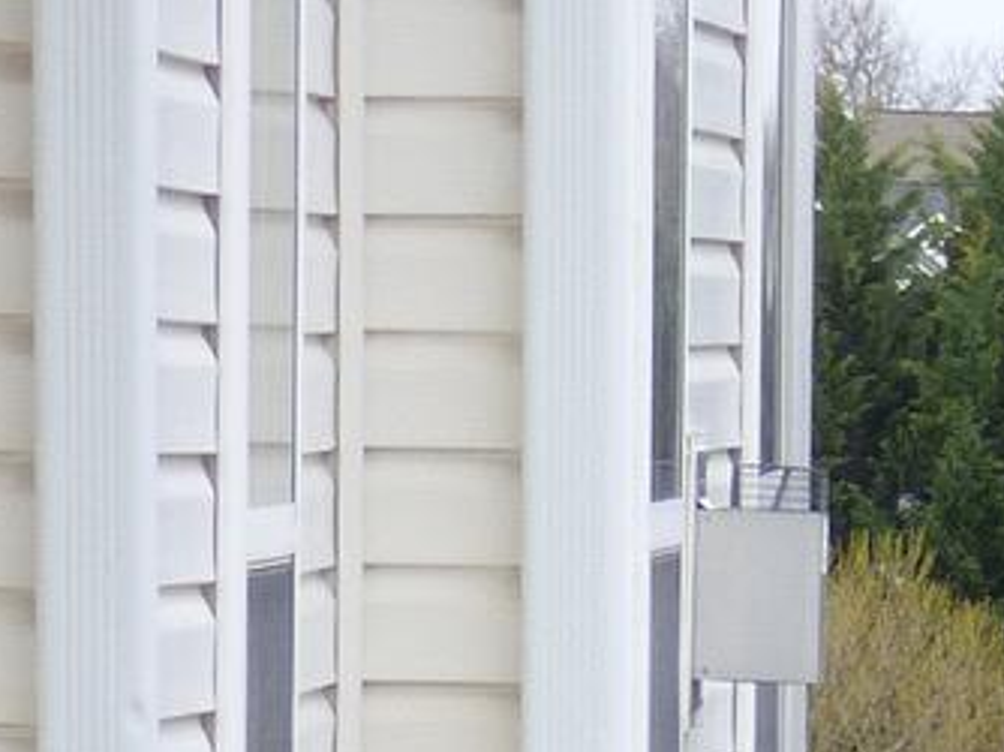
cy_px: 1730
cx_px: 2435
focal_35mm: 663
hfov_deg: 3.0
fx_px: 19216
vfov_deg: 2.2
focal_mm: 17.86
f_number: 4.8
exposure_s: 1/200
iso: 100
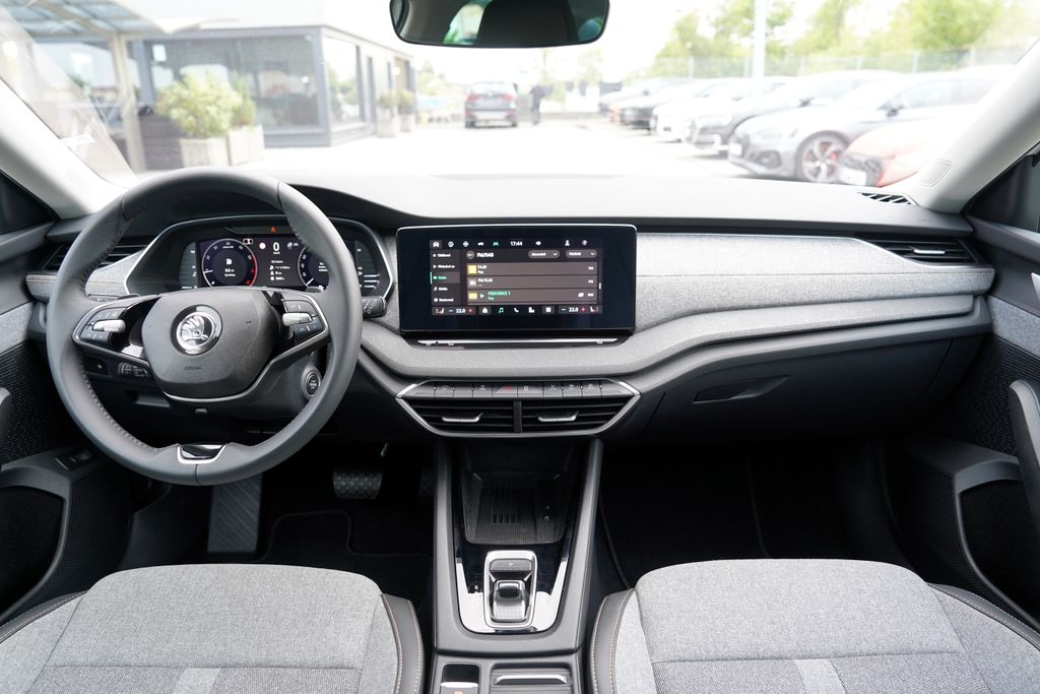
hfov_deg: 73.7
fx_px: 693
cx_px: 520
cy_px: 347
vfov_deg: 53.1
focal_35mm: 24
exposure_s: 1/60
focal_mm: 24
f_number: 4
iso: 320
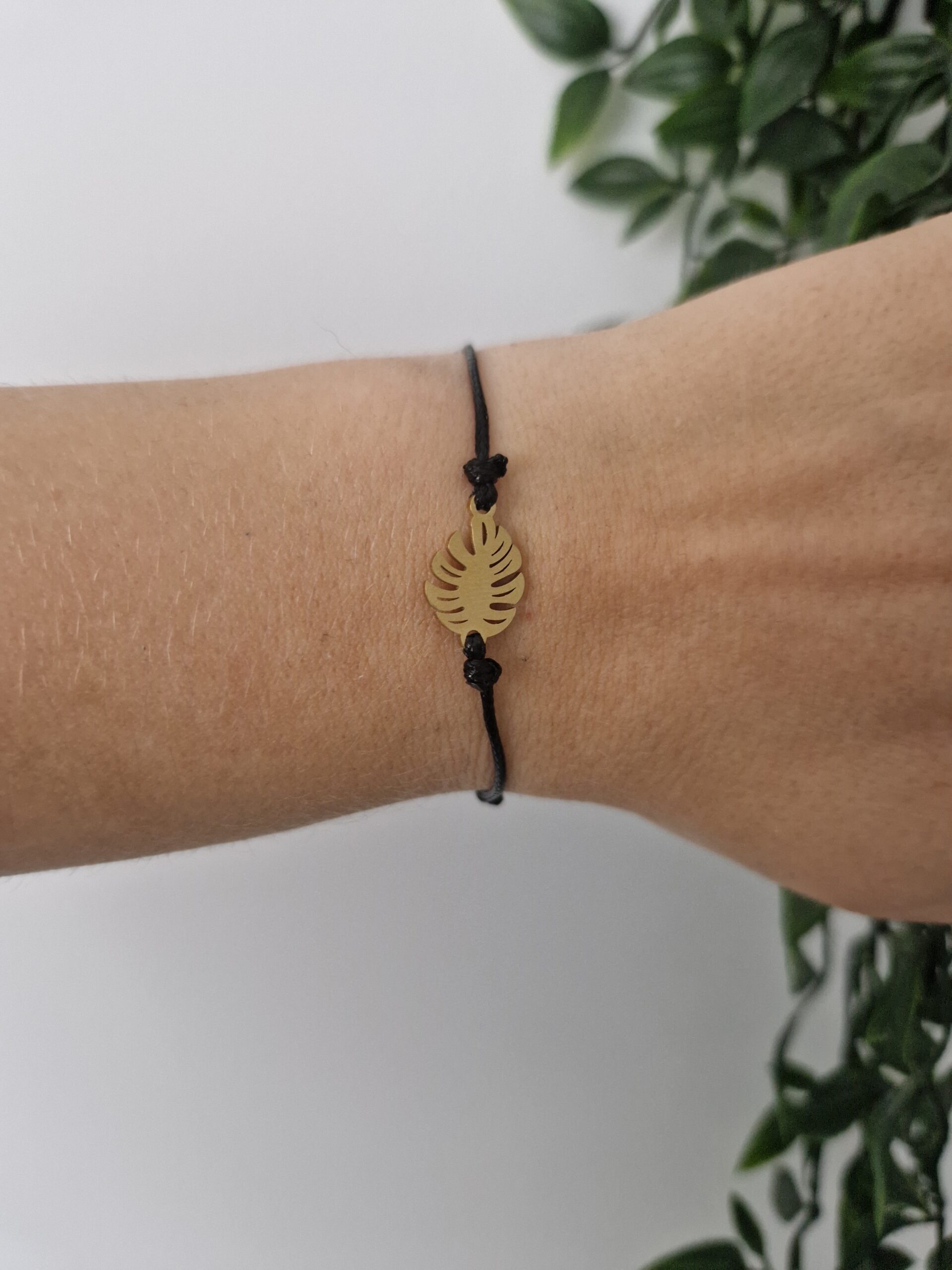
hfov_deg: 58.9
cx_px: 476
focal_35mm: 23
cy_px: 635
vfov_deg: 73.9
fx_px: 843
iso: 100
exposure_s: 1/100
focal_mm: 5.4
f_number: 1.8
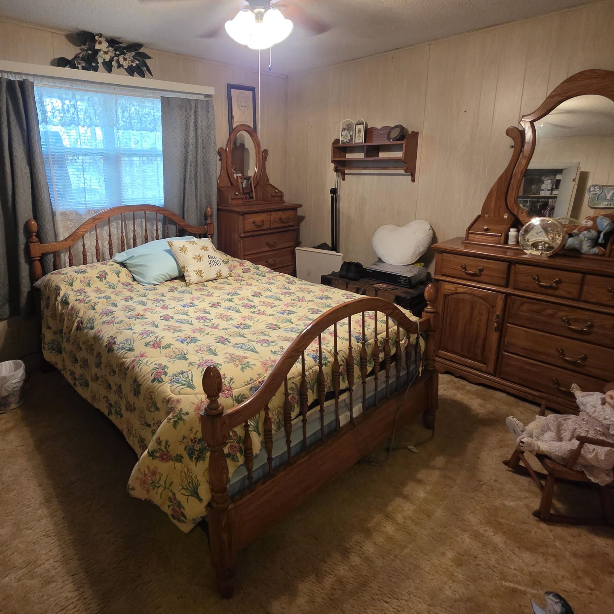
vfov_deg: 77.2
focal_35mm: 19
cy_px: 262
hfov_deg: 76.7
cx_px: 242
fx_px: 381
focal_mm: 2.2
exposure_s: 1/60
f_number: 1.9
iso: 500
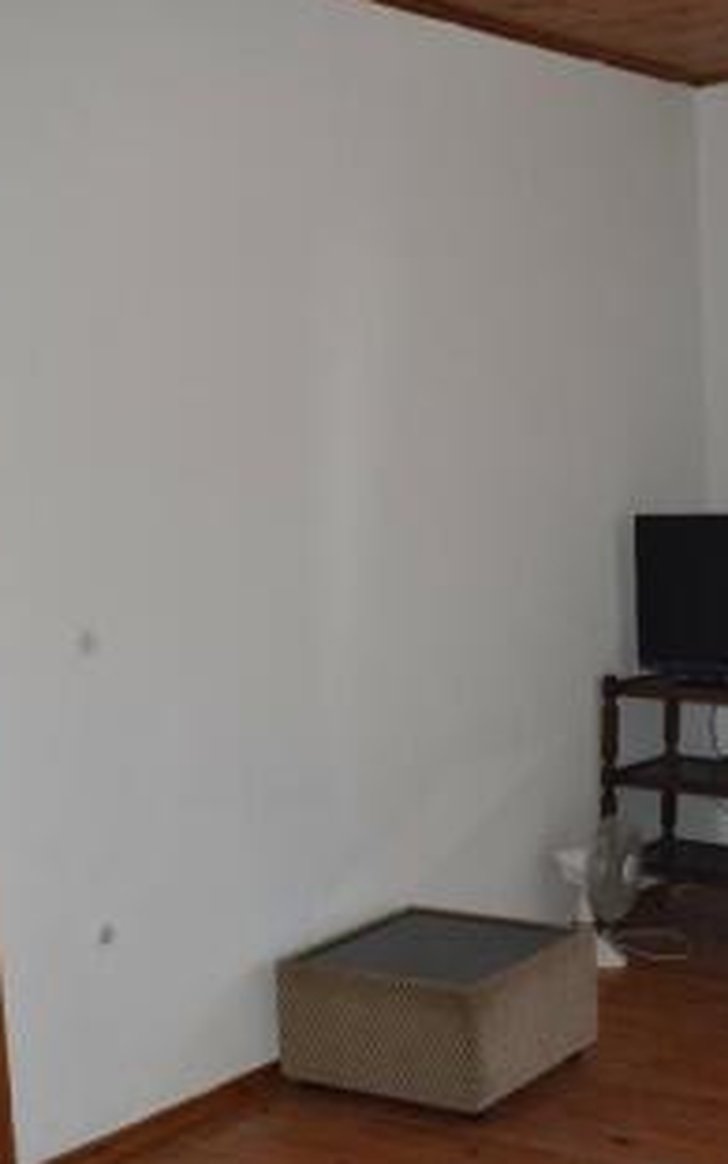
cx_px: 530
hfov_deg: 23.0
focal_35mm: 56
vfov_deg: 36.3
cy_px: 580
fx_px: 1778
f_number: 5.6
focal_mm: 24
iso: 500
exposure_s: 1/125
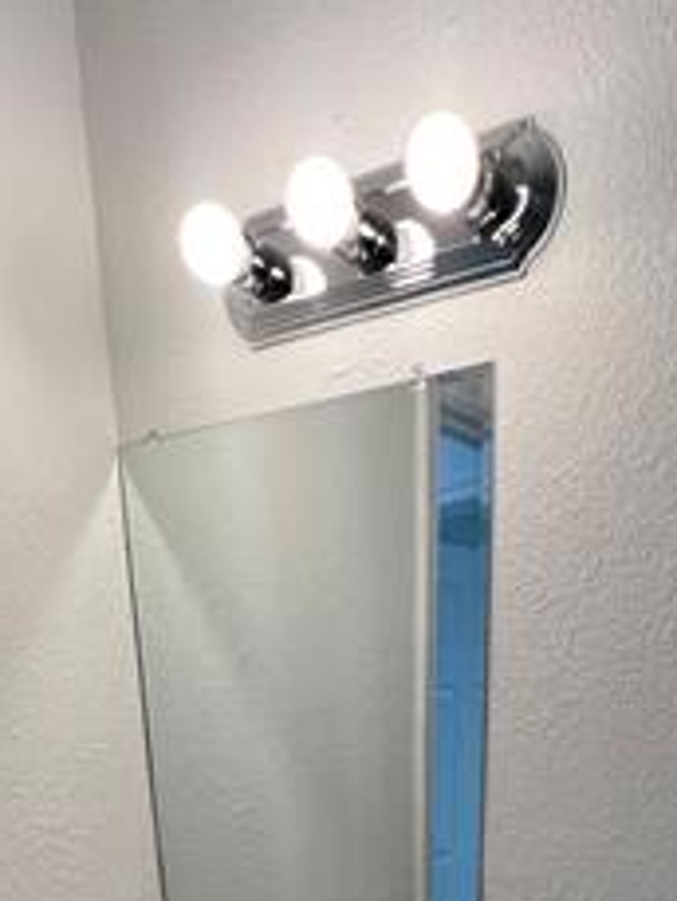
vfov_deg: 36.2
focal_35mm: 34
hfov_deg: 41.5
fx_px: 886
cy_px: 1165
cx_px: 425
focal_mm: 1.57
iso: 100
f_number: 1.8
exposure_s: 1/120
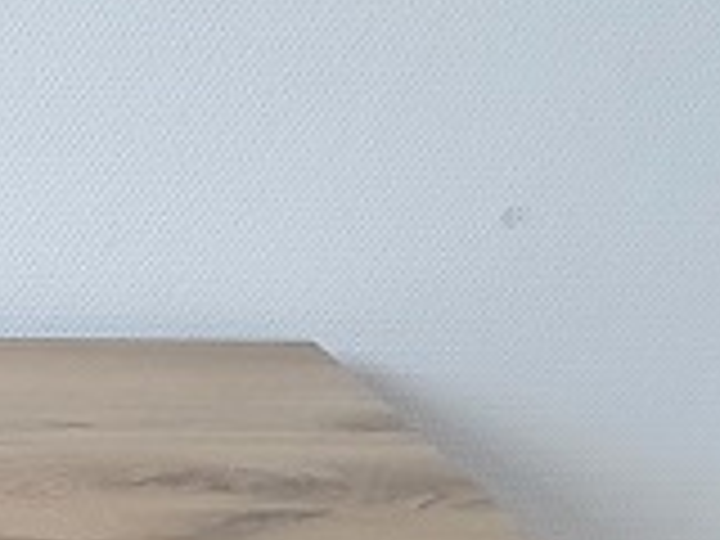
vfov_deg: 10.3
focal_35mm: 130
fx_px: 2704
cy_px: 1156
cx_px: -796
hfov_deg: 12.9
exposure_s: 1/50
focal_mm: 4.32
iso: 250
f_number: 2.4
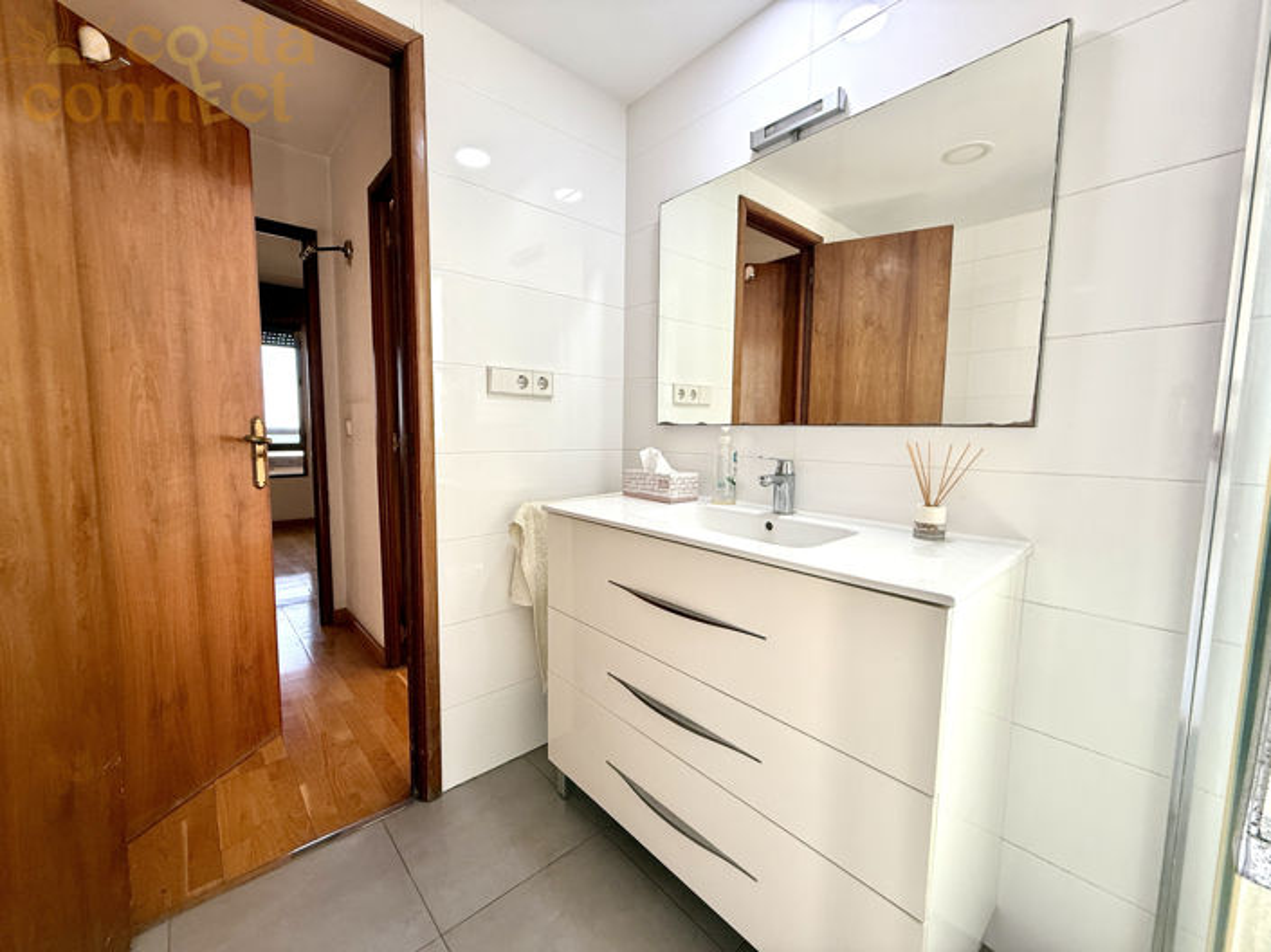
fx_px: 514
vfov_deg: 85.6
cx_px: 636
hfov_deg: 102.1
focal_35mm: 14
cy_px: 476
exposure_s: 1/99
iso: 125
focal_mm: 2.22
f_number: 2.2
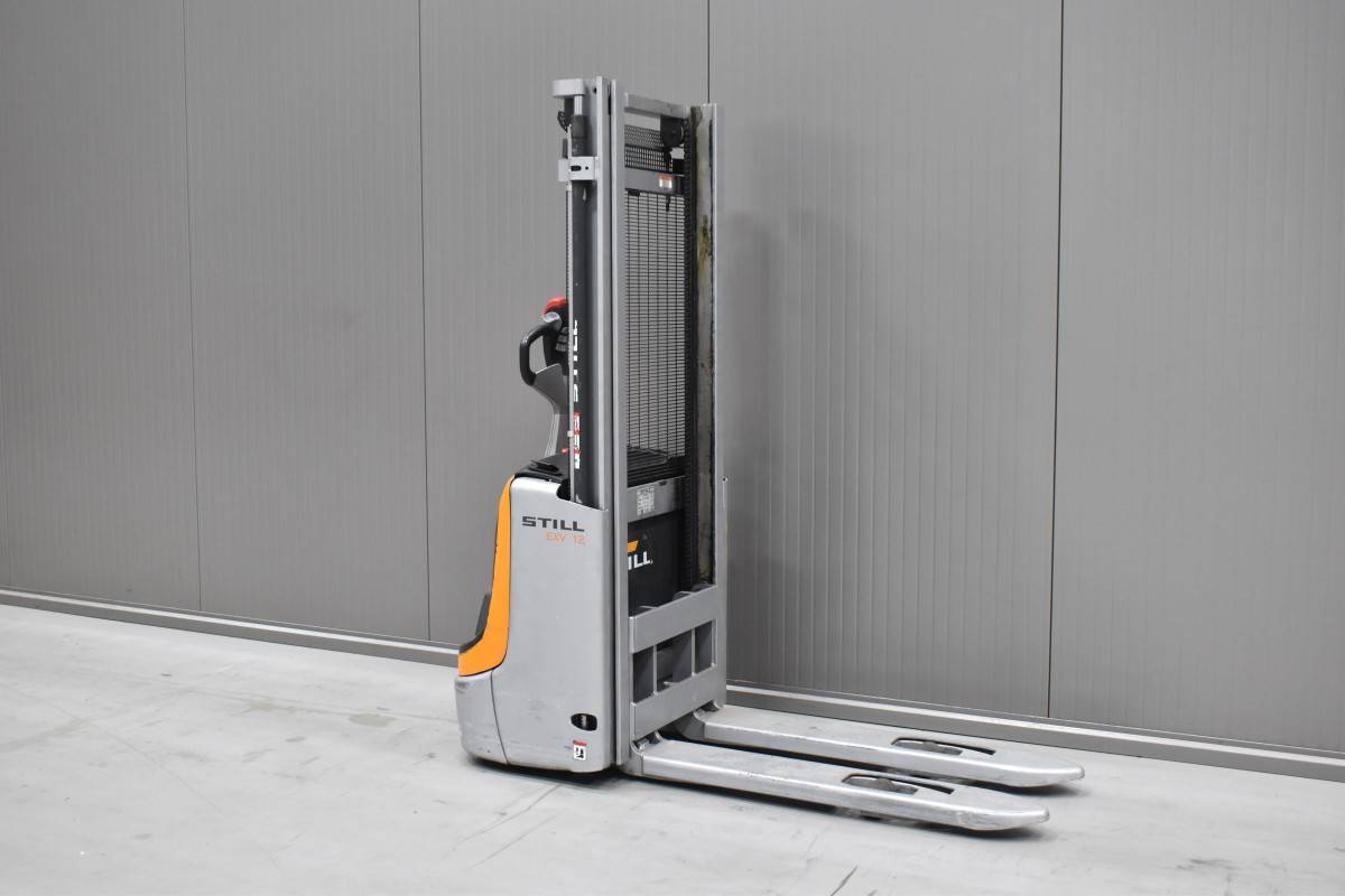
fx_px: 1513
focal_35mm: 40
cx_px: 672
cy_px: 448
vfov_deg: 33.0
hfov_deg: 47.9
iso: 1600
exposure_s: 1/50
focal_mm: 27
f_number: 5
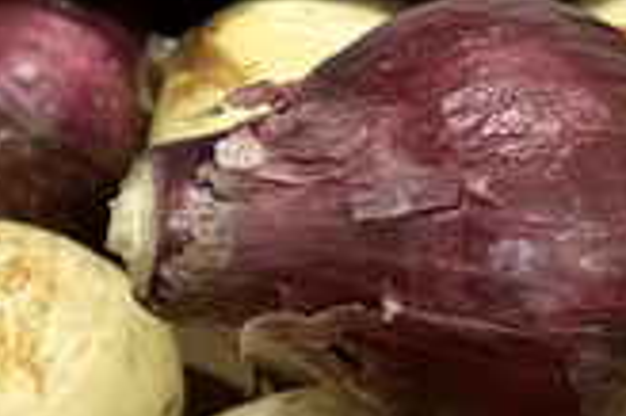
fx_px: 1147
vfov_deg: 19.9
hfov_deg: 30.5
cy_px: -4
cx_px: 359
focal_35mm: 66
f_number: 1.5
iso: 125
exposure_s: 1/63
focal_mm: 5.7
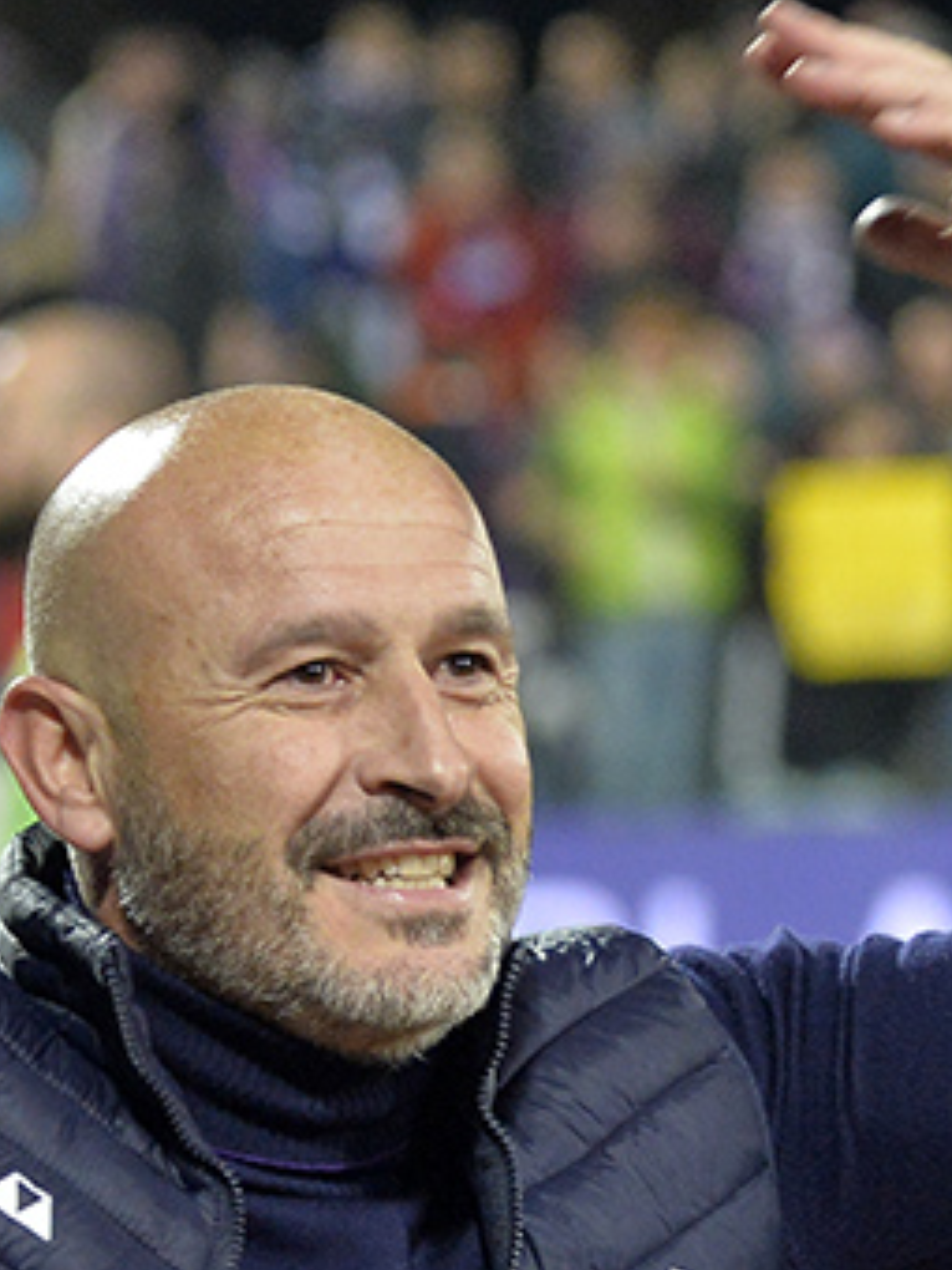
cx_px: 635
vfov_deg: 3.8
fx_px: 19288
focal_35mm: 526
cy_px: 1244
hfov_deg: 2.8
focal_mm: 155
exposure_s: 1/500
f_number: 5
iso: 3200
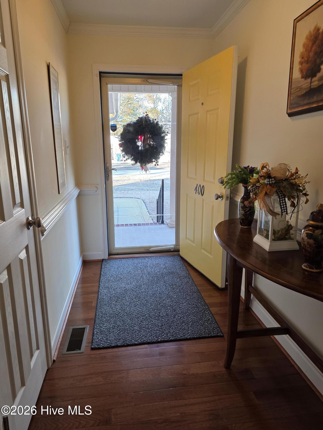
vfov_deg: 73.9
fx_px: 286
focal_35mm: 23
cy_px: 215
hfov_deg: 58.9
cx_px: 162
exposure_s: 1/120
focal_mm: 6.3
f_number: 1.7
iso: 125
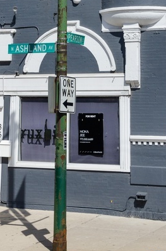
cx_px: 72
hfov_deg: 13.9
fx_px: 681
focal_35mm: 98
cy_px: -50
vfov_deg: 19.6
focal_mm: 24
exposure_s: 1/1250
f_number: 8
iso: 200
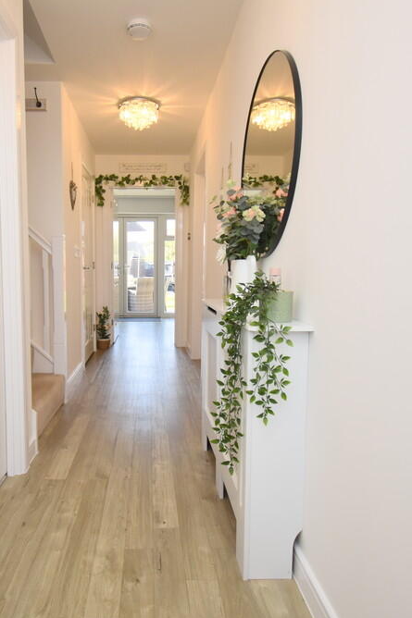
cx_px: 147
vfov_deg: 76.1
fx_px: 395
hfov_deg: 54.3
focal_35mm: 23
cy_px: 308
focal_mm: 10
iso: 500
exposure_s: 1/200
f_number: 5
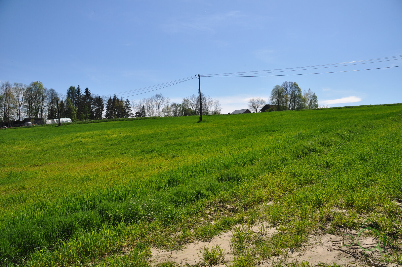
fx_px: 368
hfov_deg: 57.3
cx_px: 201
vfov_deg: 39.9
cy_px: 134
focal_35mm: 33
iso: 200
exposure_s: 1/400
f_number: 10
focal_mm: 22
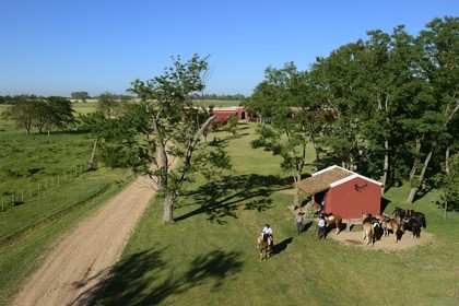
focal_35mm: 32
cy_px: 153
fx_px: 408
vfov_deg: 41.1
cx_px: 230
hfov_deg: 58.7
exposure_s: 1/320
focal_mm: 32
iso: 200
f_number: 10
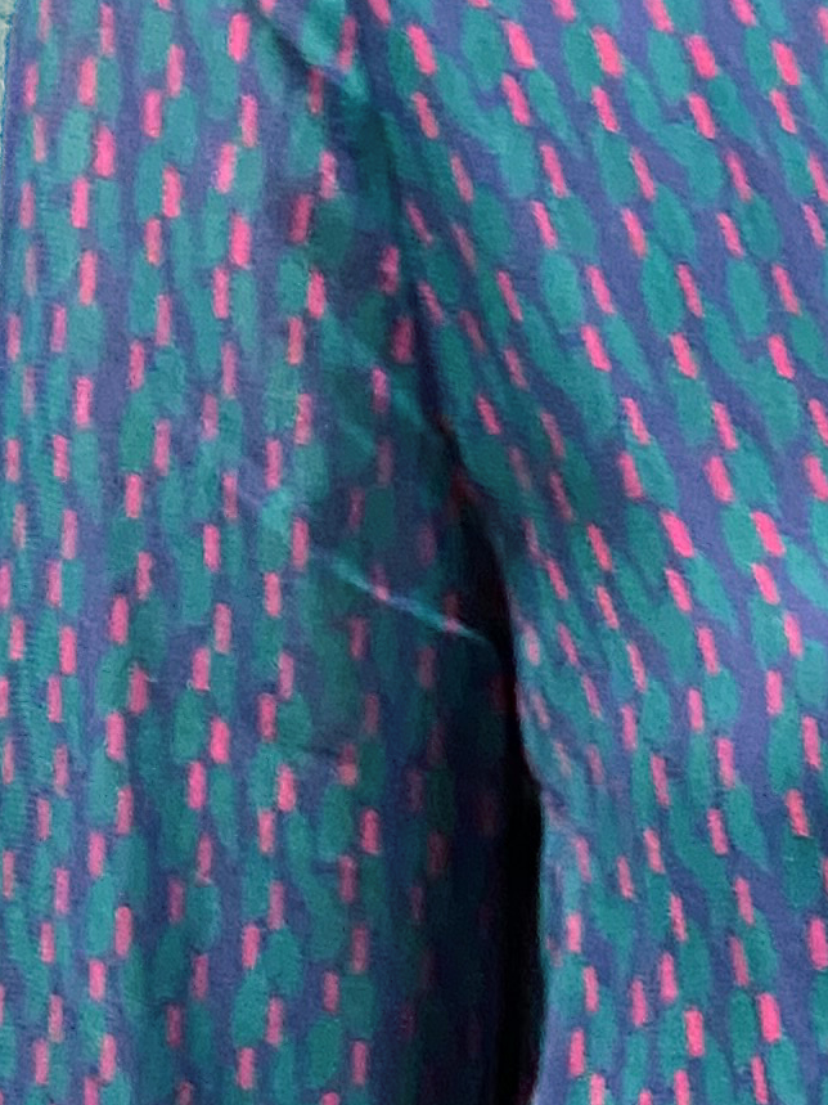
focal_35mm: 122
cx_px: 1116
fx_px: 3892
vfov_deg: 15.3
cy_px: 1505
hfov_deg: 11.8
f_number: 1.8
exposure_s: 1/31
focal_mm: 4.25
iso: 640
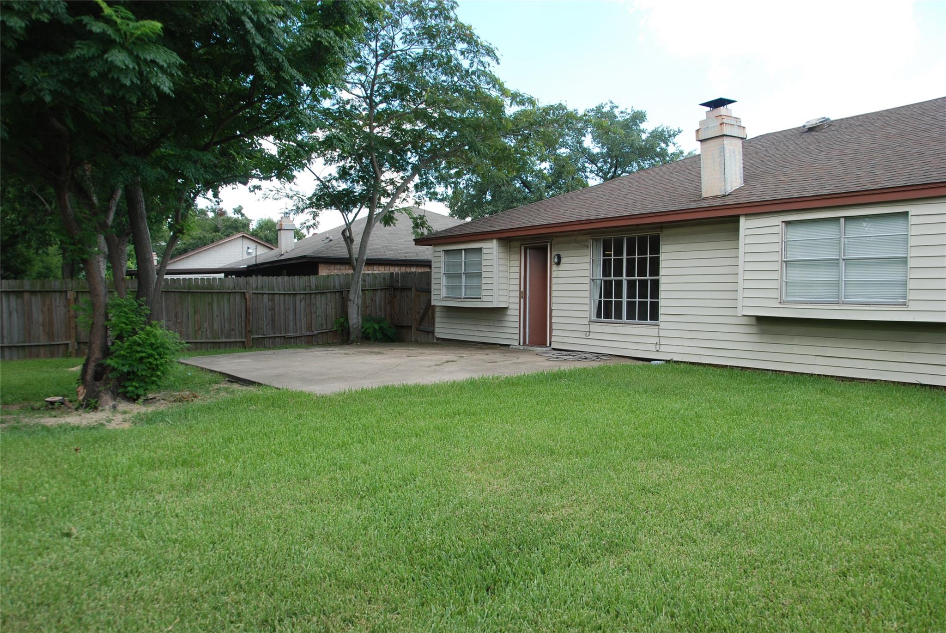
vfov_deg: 43.7
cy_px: 316
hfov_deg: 61.9
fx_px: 789
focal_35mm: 30
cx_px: 473
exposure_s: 1/125
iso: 100
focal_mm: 20
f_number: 5.6
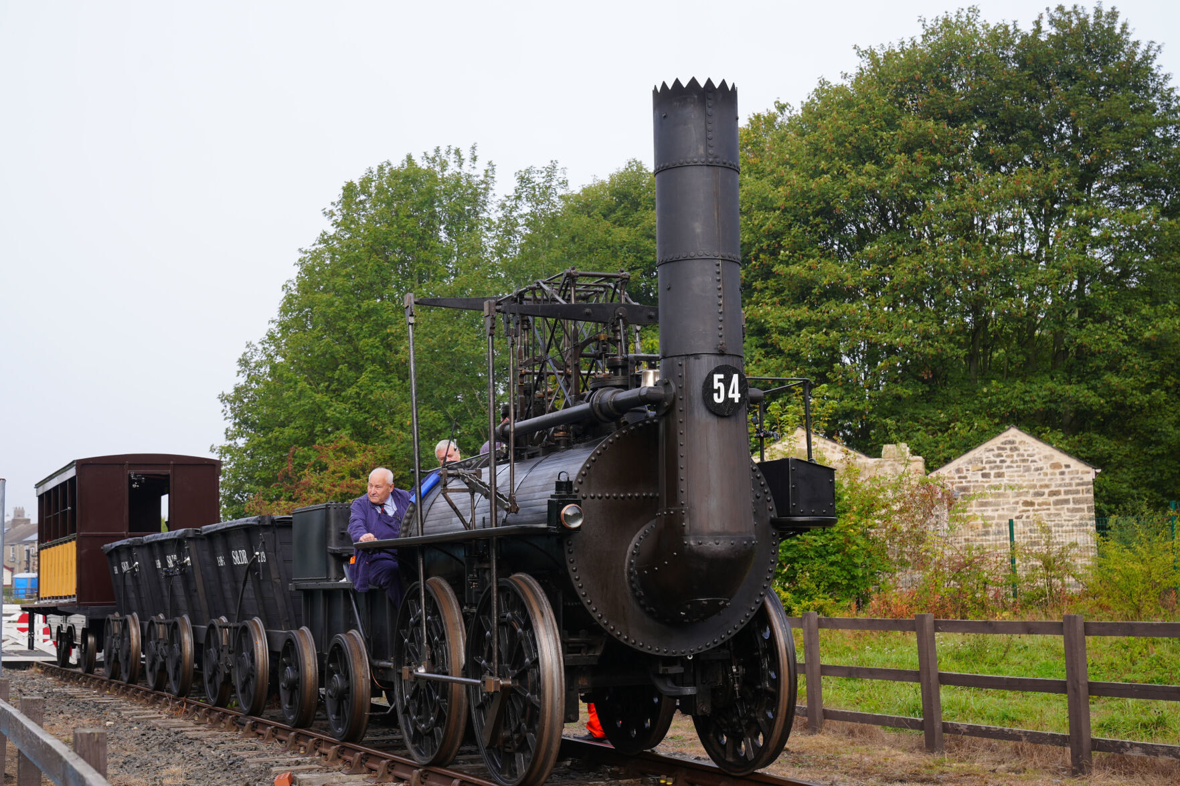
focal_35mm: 52
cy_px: 393
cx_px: 590
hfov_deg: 38.2
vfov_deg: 26.0
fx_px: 1704
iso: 250
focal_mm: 52
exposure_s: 1/200
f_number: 6.3
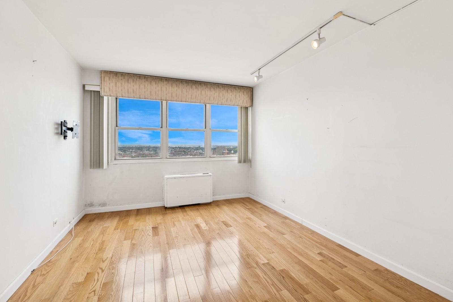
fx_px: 189
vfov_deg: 77.3
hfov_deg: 100.4
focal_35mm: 15
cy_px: 151
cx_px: 226
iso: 640
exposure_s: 1/160
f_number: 14
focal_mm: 15
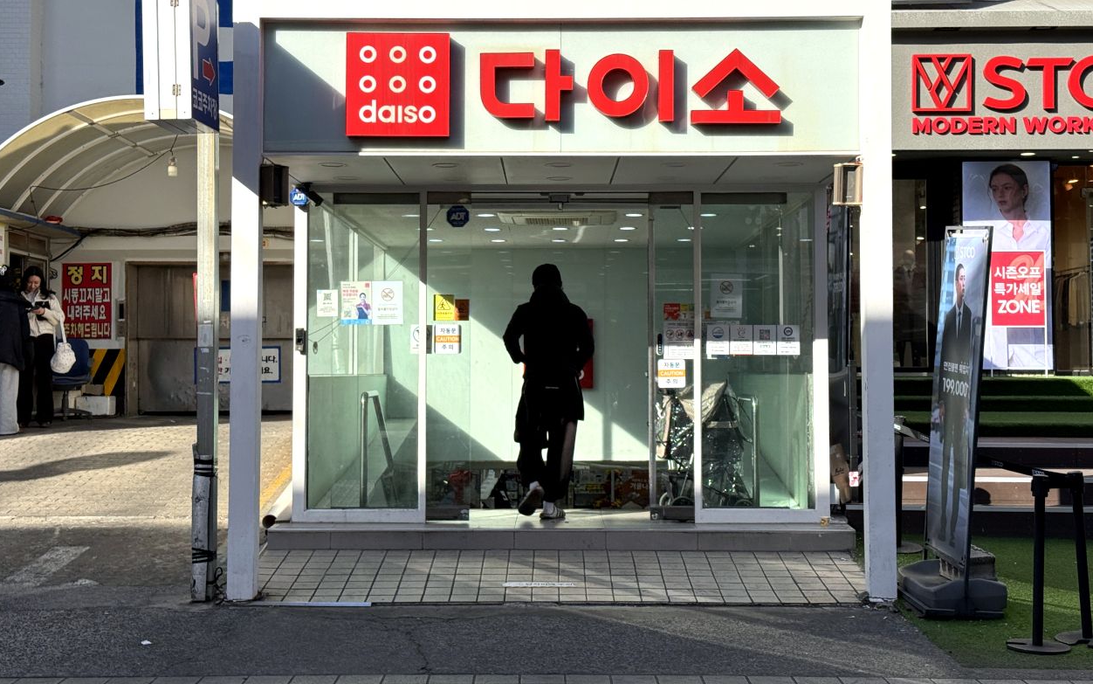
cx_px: 541
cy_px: 307
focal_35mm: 52
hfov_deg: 38.9
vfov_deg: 24.9
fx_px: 1549
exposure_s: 1/3534
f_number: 1.78
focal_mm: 6.76
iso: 64
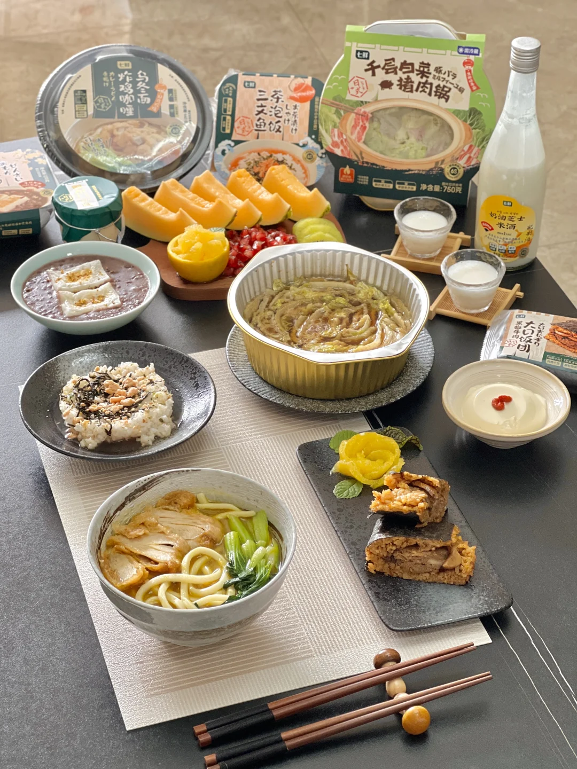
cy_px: 384
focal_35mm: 77
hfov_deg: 19.1
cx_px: 288
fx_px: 1711
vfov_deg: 25.3
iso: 200
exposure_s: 1/121
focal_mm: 9
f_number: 2.8
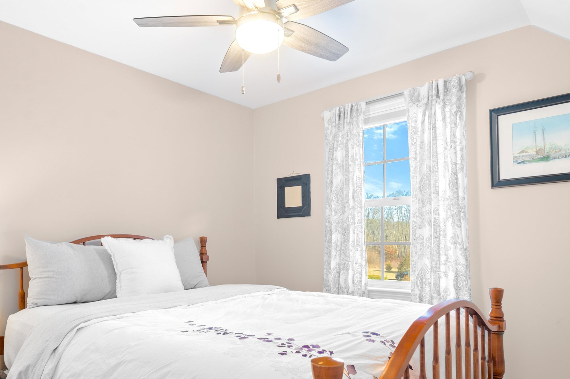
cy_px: 242
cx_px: 262
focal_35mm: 26
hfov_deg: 69.3
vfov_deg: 48.9
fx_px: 411
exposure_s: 2.5
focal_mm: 15
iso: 250
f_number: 7.1
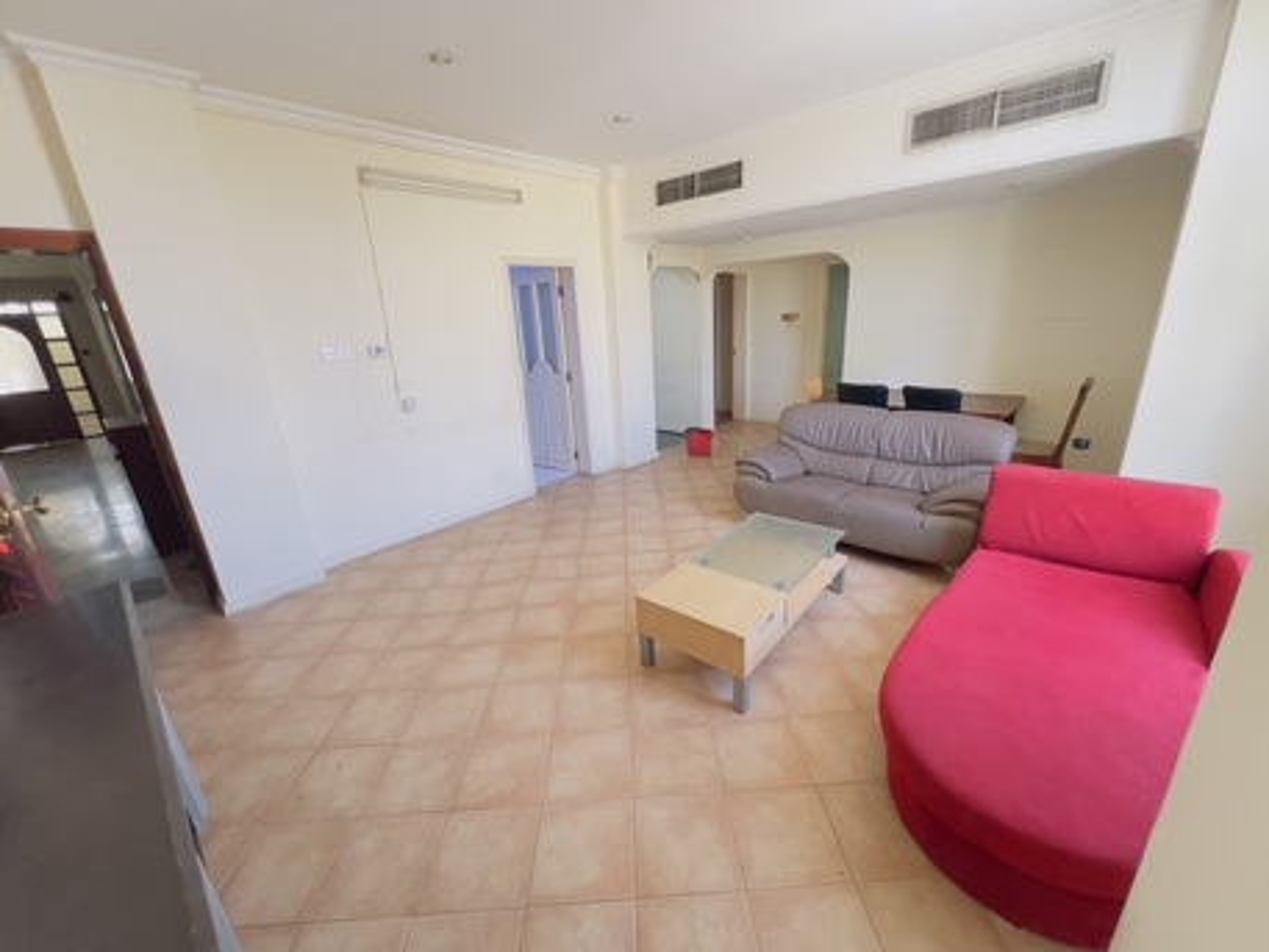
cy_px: 476
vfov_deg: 89.9
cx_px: 634
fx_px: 477
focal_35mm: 13
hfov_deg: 106.2
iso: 125
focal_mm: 1.57
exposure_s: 1/99
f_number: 1.8
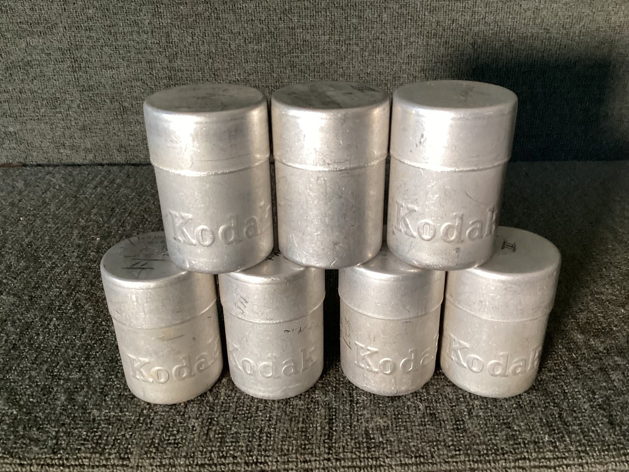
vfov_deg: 45.4
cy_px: 236
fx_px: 563
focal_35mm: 31
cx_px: 314
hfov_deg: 58.3
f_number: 2.4
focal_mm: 3.3
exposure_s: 1/60
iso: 200
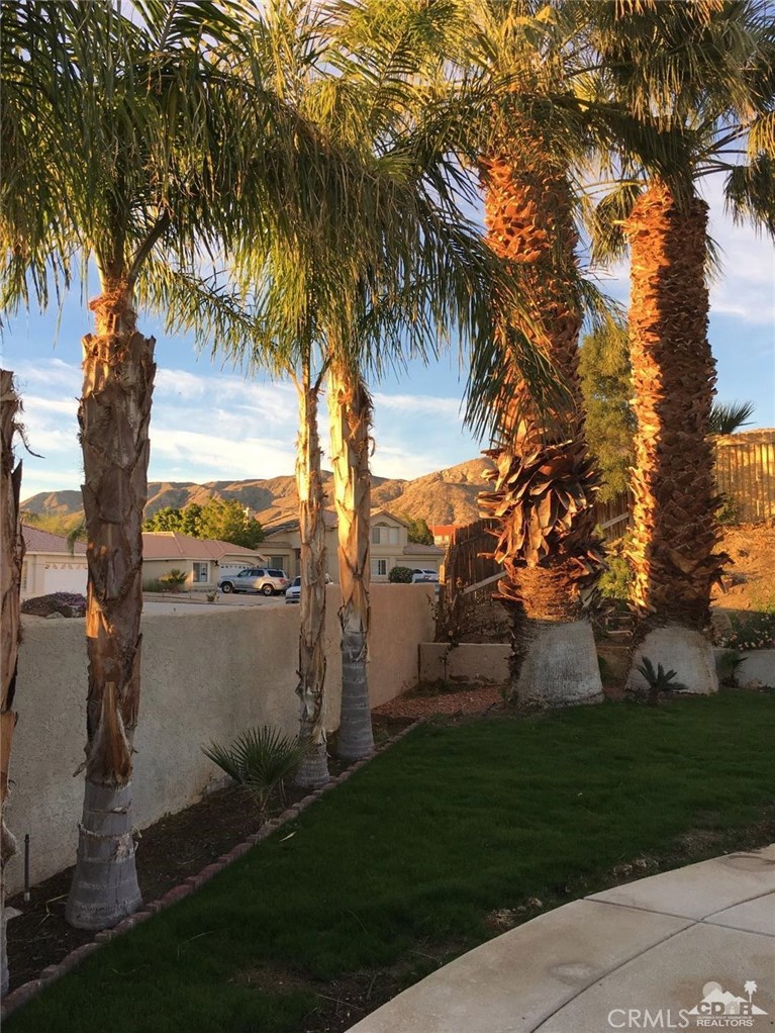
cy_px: 516
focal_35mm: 29
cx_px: 388
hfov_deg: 48.2
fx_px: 865
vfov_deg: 61.6
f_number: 2.2
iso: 25
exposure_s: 1/292
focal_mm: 4.15
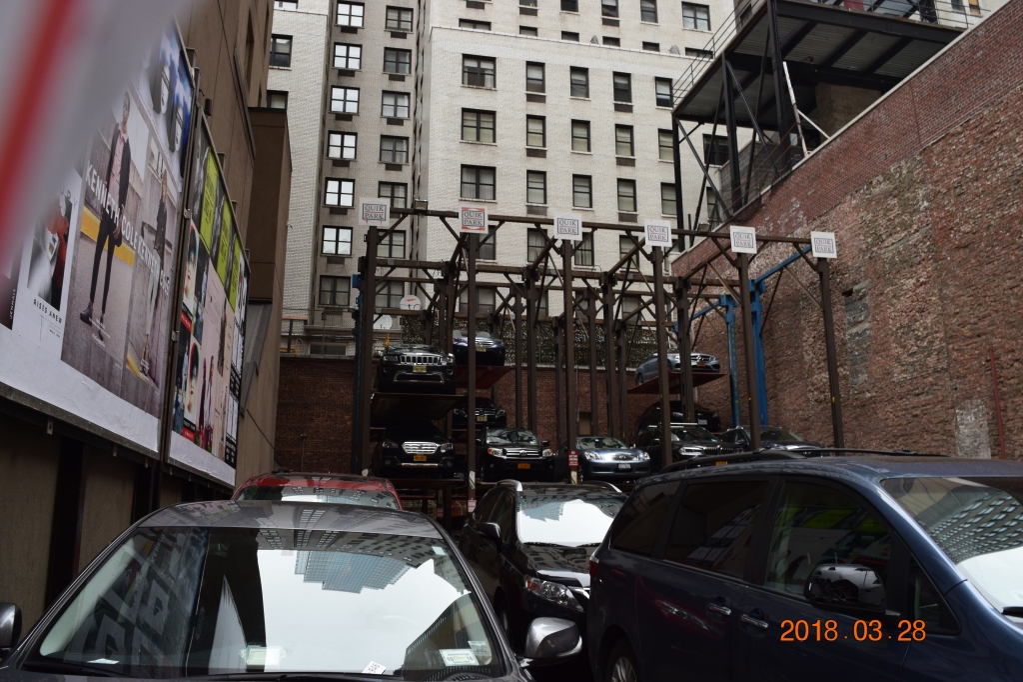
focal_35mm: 30
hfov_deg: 61.9
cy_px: 341
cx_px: 512
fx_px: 852
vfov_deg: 43.6
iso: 560
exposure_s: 1/60
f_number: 8
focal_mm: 20
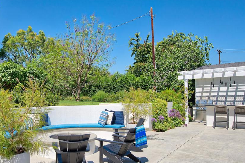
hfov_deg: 61.2
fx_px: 204
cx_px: 94
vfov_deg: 43.4
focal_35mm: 30
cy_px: 98
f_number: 8
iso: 400
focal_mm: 24
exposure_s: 1/1600
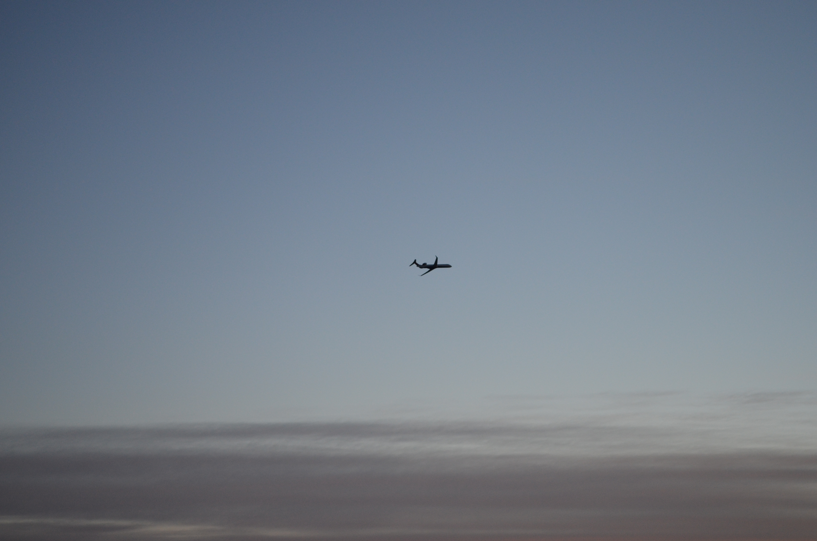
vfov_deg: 18.1
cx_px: 408
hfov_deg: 27.0
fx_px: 1699
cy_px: 270
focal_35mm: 75
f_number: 5.6
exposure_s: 1/640
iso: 800
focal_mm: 50
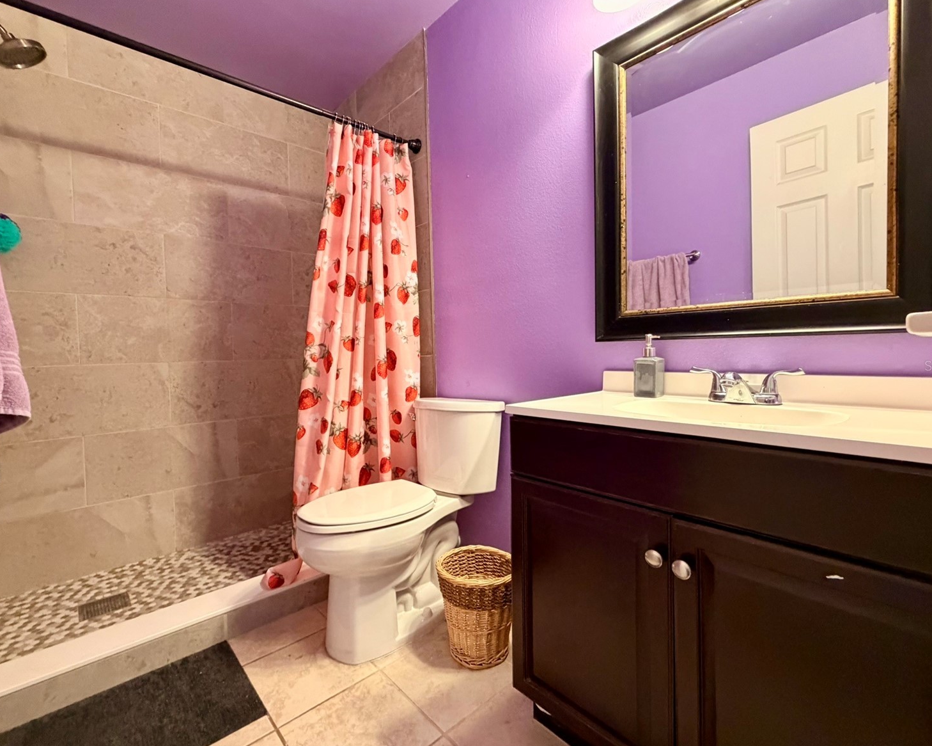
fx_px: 414
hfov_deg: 96.8
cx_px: 474
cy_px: 365
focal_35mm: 15
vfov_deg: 84.0
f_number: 2.2
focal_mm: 2.22
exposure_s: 1/60
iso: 640
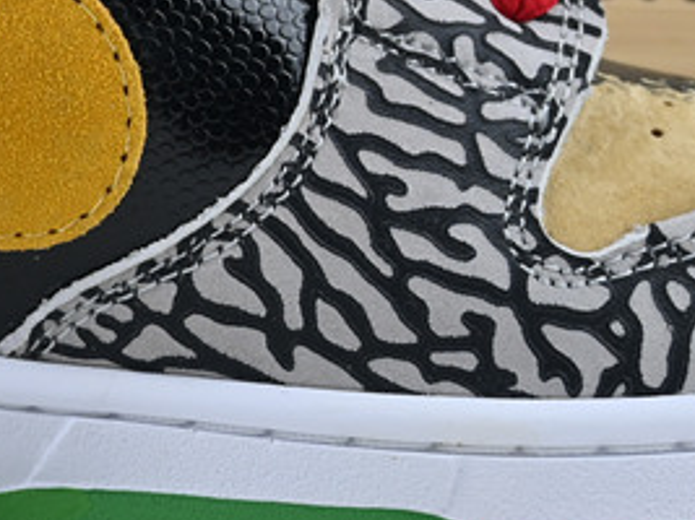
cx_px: -57
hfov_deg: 11.0
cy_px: 81
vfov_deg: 8.3
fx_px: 3574
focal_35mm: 178
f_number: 4.5
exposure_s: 1/80
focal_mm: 27.5
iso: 100
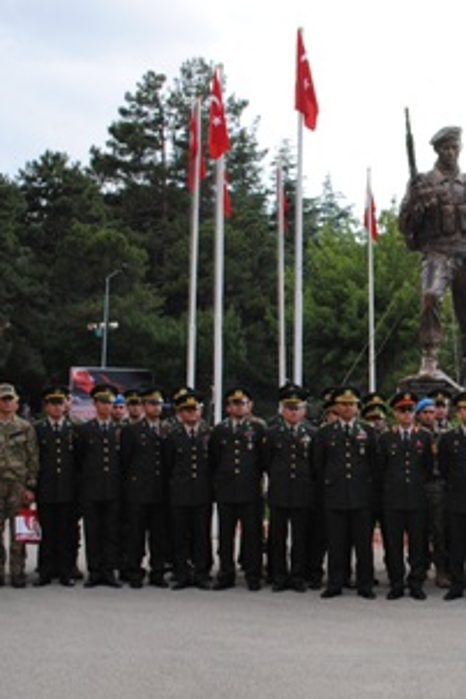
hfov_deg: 22.8
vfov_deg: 35.1
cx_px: 473
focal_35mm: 57
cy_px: 347
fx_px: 1107
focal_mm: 18
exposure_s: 1/320
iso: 100
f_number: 3.5
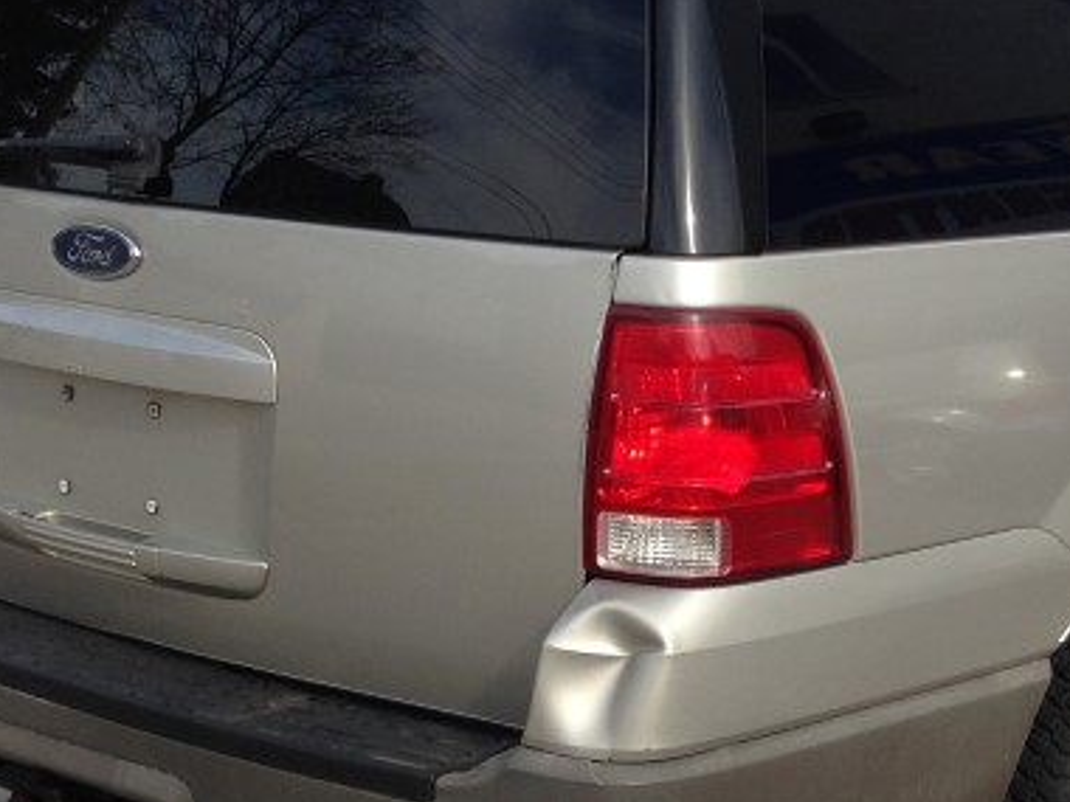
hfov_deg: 21.7
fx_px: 2751
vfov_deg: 16.6
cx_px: 887
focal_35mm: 89
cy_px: 478
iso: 50
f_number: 2.4
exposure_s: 1/713
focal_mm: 4.12
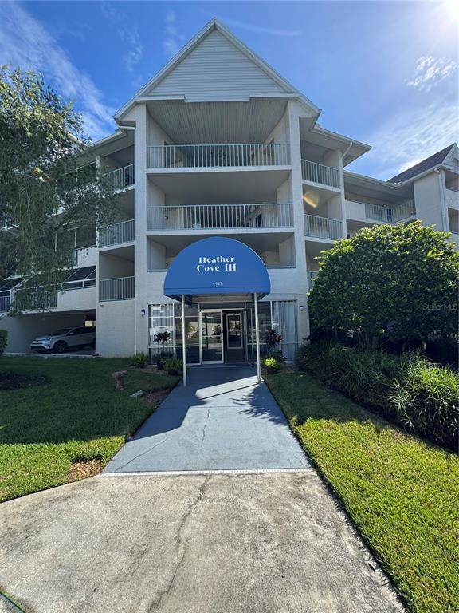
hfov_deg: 85.7
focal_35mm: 14
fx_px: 248
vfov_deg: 102.1
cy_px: 306
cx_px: 230
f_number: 2.2
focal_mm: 2.22
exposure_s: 1/720
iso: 40
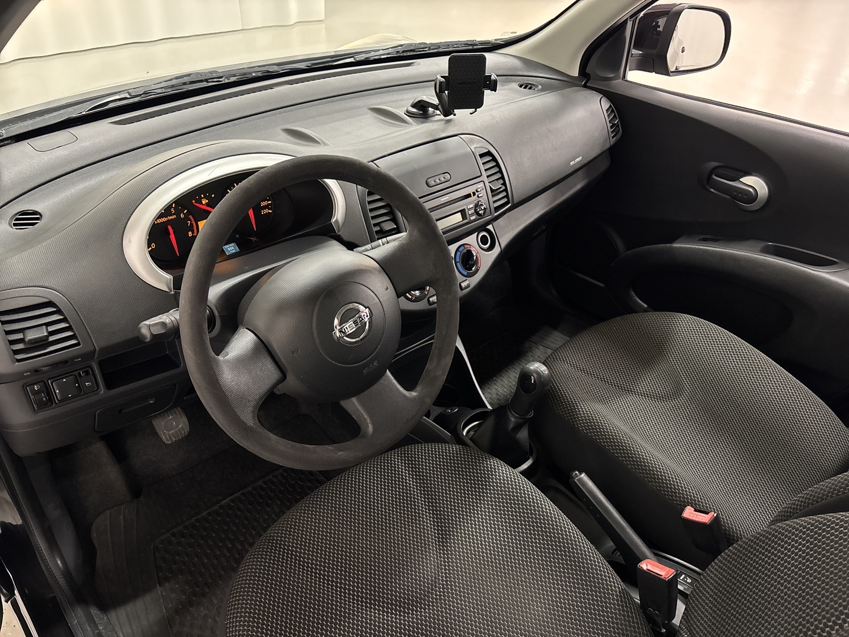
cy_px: 318
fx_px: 638
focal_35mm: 26
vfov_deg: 53.1
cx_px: 424
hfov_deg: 67.3
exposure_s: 1/25
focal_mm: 5.96
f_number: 1.6
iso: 500
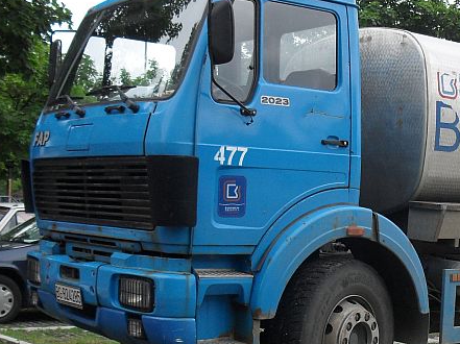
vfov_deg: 21.2
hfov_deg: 27.6
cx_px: 369
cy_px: 215
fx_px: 916
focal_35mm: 69
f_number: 2.8
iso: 80
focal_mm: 6.3
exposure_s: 1/180
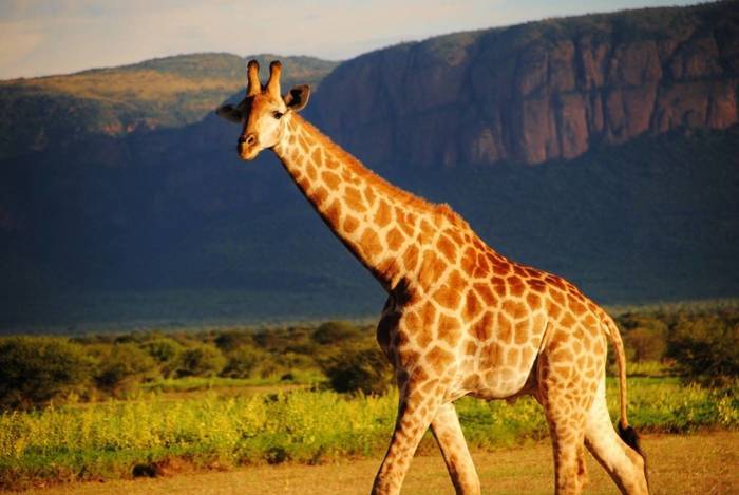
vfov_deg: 5.0
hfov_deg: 7.4
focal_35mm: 278
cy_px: 248
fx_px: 5705
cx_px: 370
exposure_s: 1/500
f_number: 6
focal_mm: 185
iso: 220
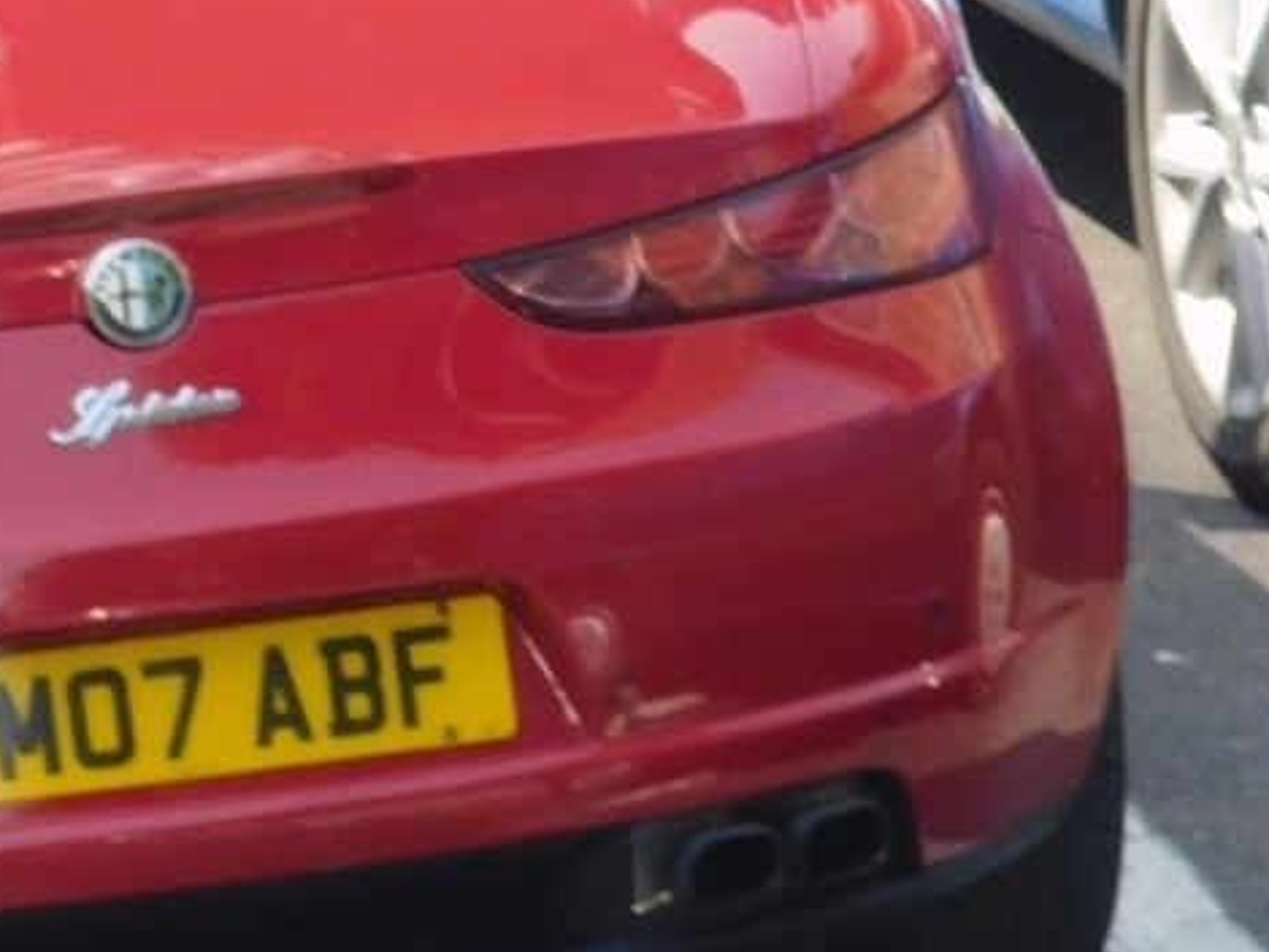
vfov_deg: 0.7
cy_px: -119
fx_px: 77224
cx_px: -365
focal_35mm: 2106
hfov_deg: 0.9
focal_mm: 121.8
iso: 180
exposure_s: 1/125
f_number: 6.2
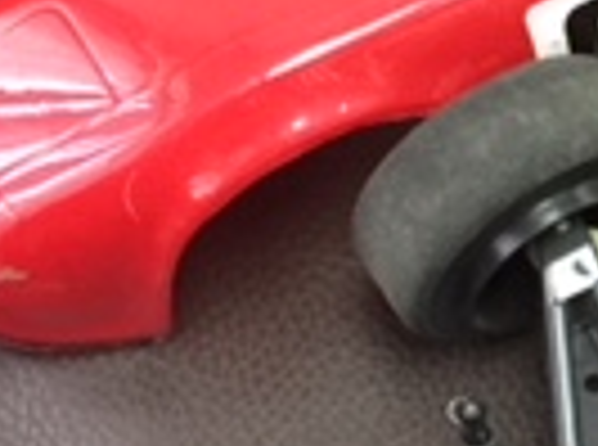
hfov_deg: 13.4
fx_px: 2412
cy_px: 81
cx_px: 877
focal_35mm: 140
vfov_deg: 10.5
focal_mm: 4.15
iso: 250
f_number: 2.2
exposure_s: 1/33
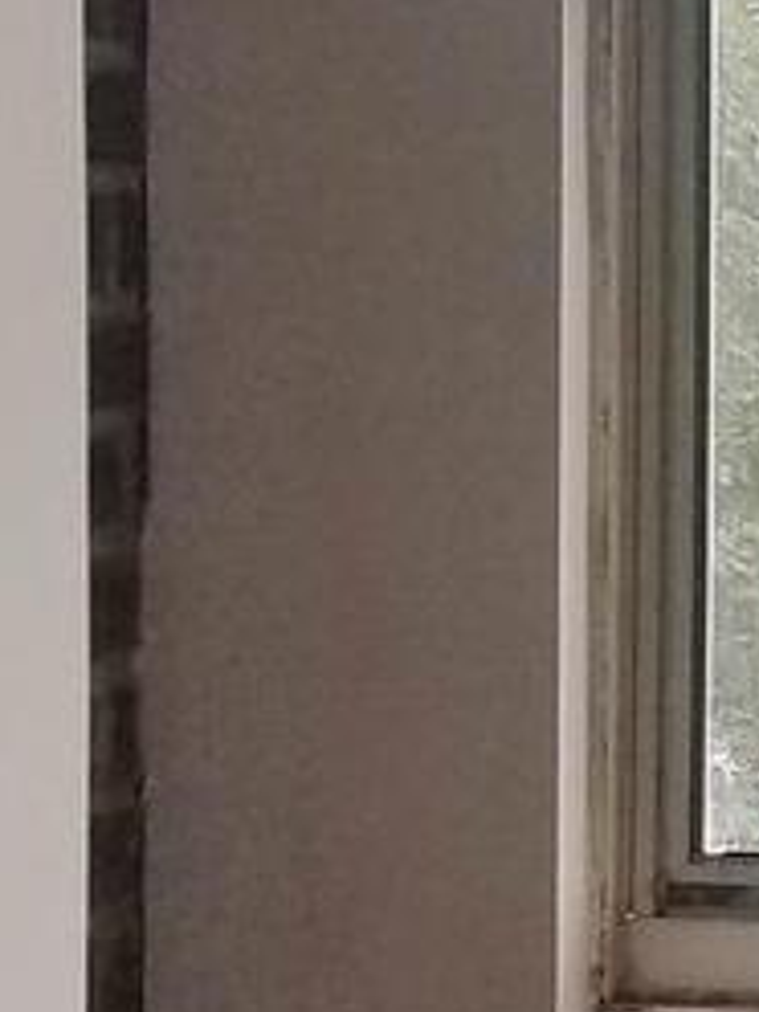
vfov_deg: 12.2
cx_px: 1726
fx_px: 4707
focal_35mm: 161
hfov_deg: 8.5
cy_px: 873
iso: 50
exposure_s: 1/1006
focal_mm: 4.2
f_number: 1.7
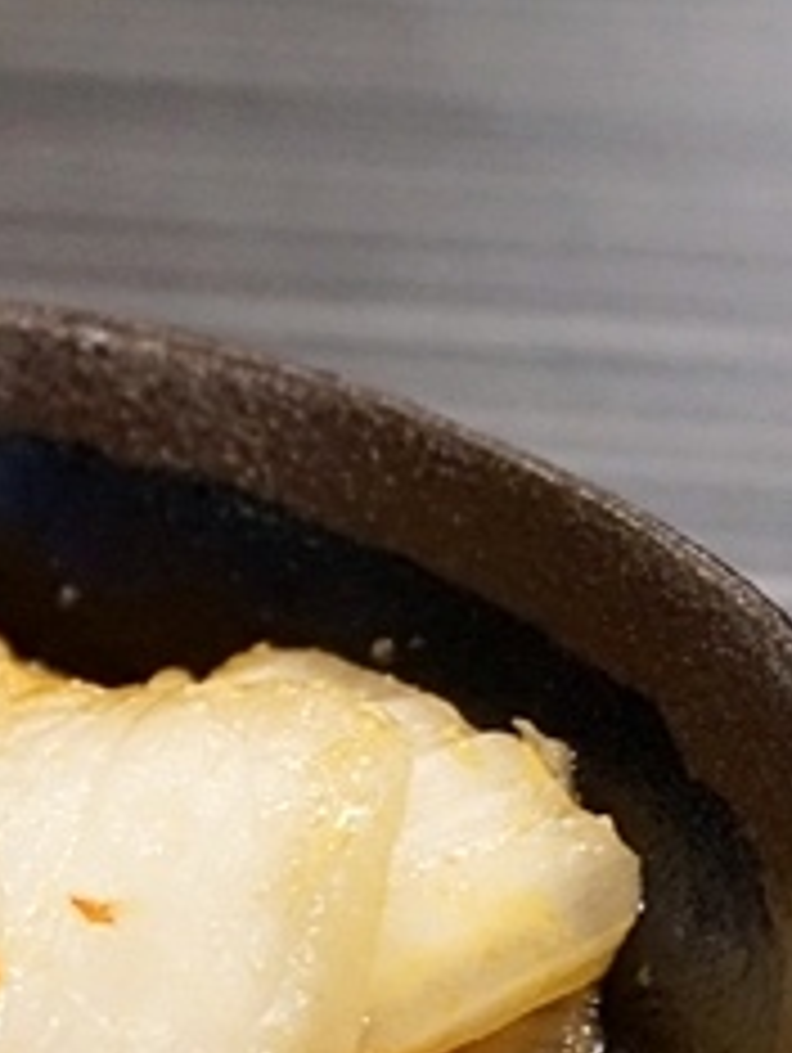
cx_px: -450
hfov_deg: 9.9
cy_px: 920
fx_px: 4415
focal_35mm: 145
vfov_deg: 13.5
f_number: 5.6
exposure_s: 1/60
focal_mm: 38
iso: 3200
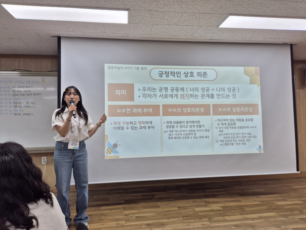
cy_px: 115
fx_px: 203
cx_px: 153
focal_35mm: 23
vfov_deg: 58.9
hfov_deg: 73.9
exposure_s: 1/185
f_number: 1.8
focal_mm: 5.4
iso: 25
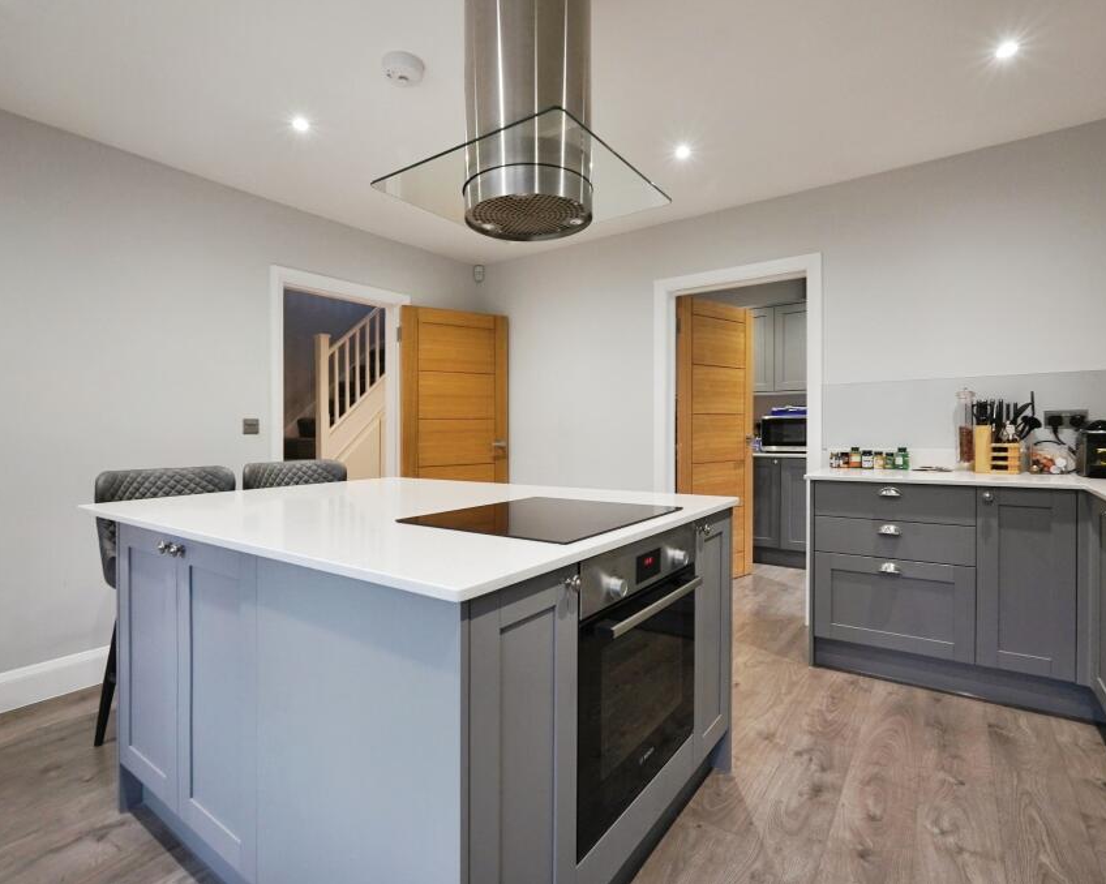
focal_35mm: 17
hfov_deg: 89.7
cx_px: 558
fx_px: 556
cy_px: 440
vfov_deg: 77.0
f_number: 9
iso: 400
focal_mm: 10.5
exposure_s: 1/13
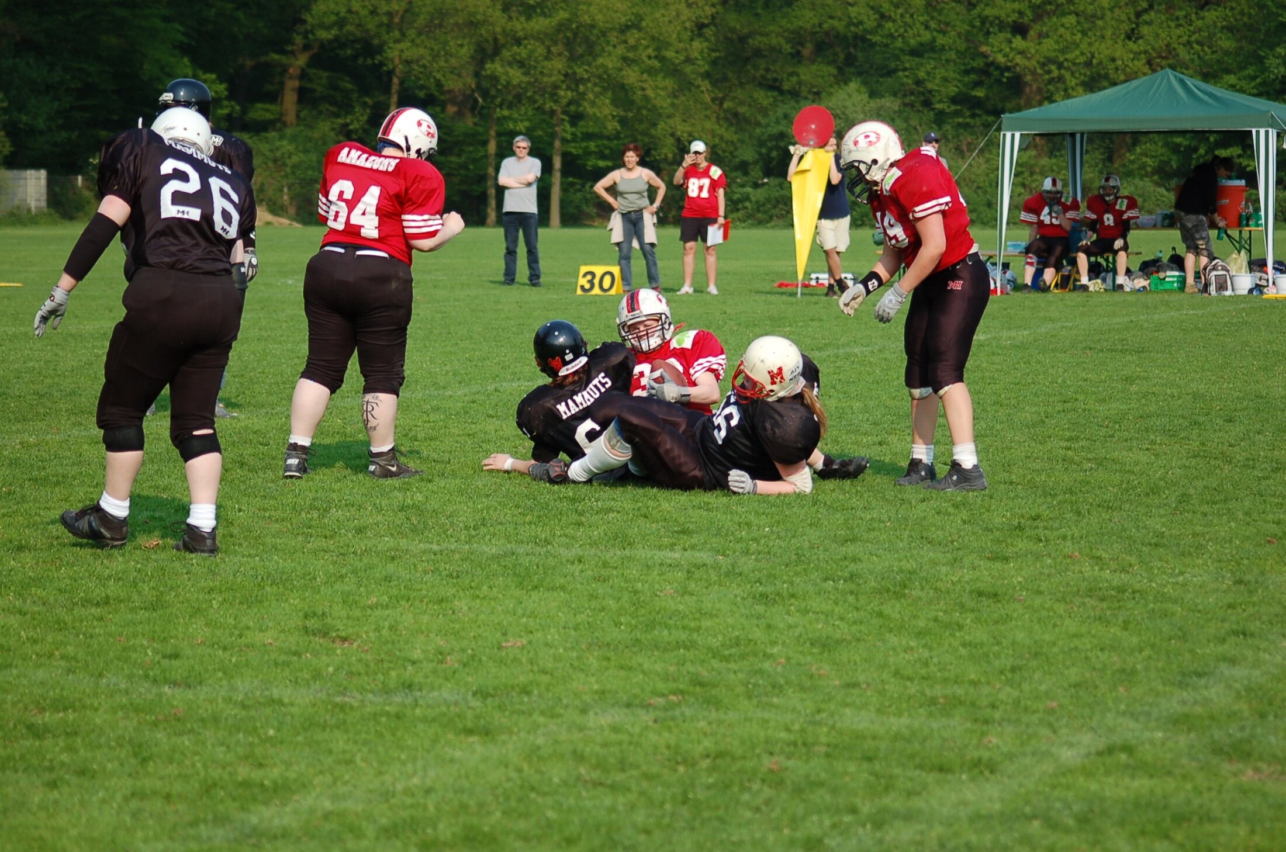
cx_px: 643
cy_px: 426
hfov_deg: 14.4
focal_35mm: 142
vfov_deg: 9.6
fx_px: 5081
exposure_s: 1/1000
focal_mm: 95
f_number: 4.2
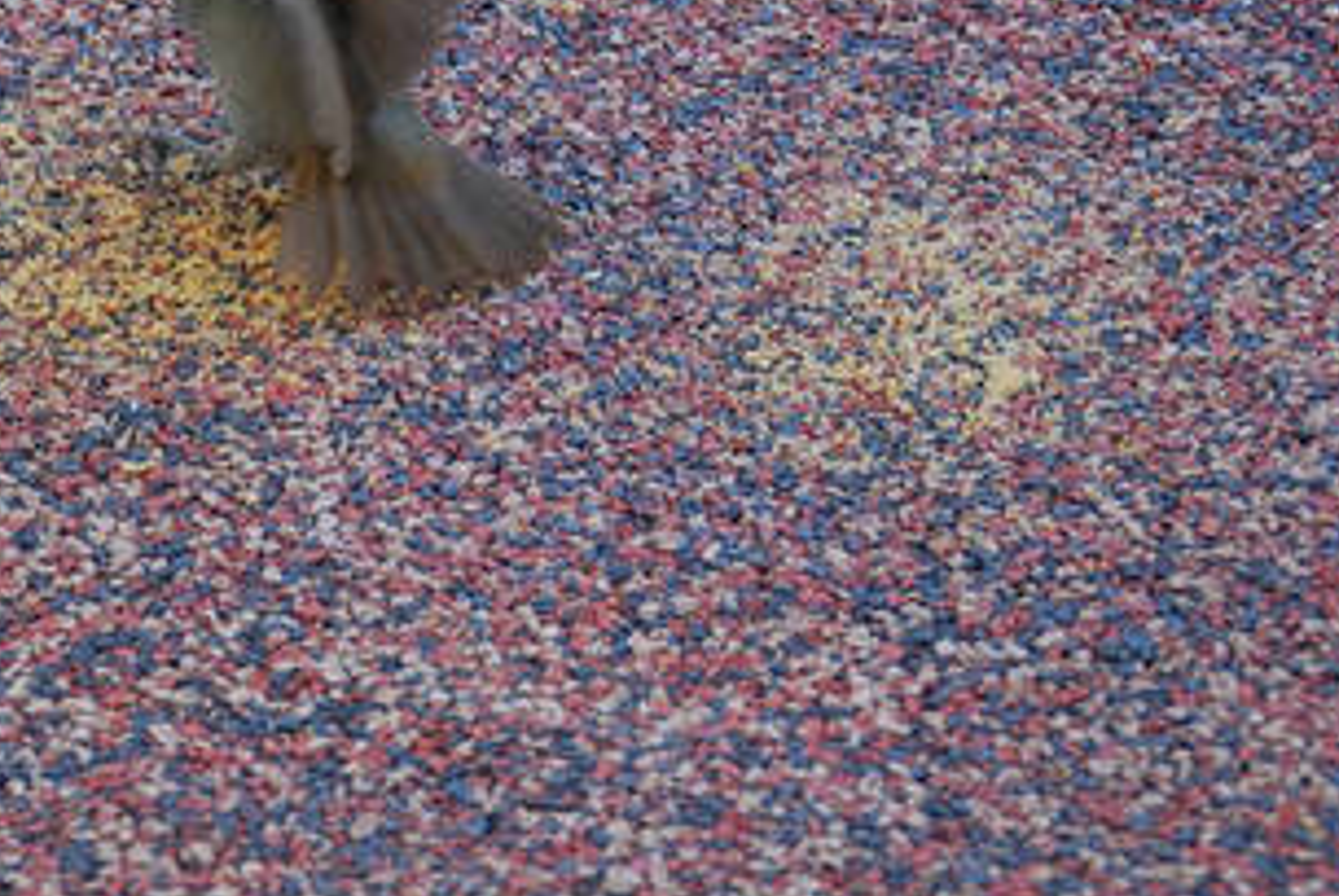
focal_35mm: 258
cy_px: 259
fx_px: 9611
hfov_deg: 7.9
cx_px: 61
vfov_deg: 5.3
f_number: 5.3
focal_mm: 75
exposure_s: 1/400
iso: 800
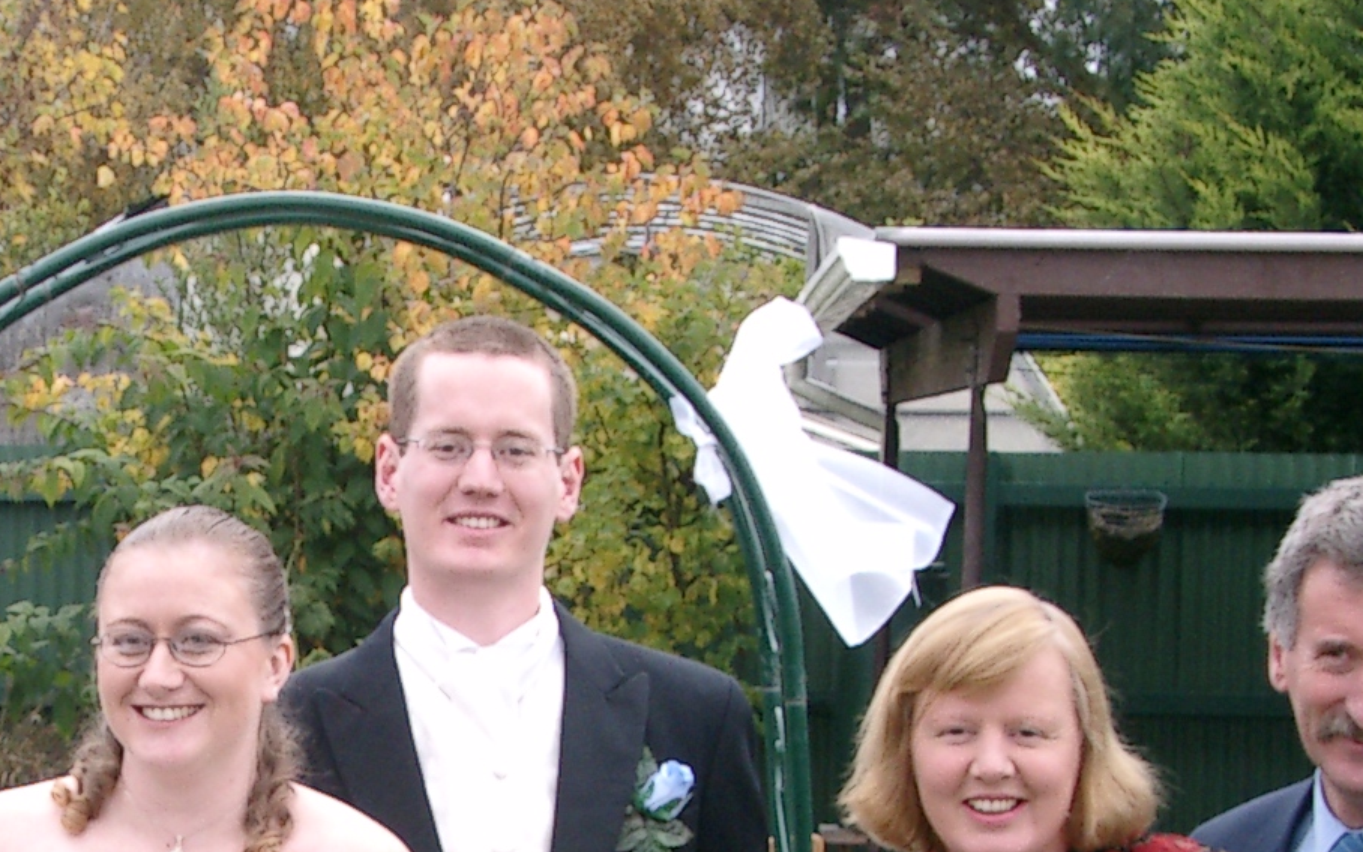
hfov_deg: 15.5
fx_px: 4979
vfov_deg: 9.7
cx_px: 219
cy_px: 1012
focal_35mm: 134
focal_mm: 10.2
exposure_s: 1/160
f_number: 3
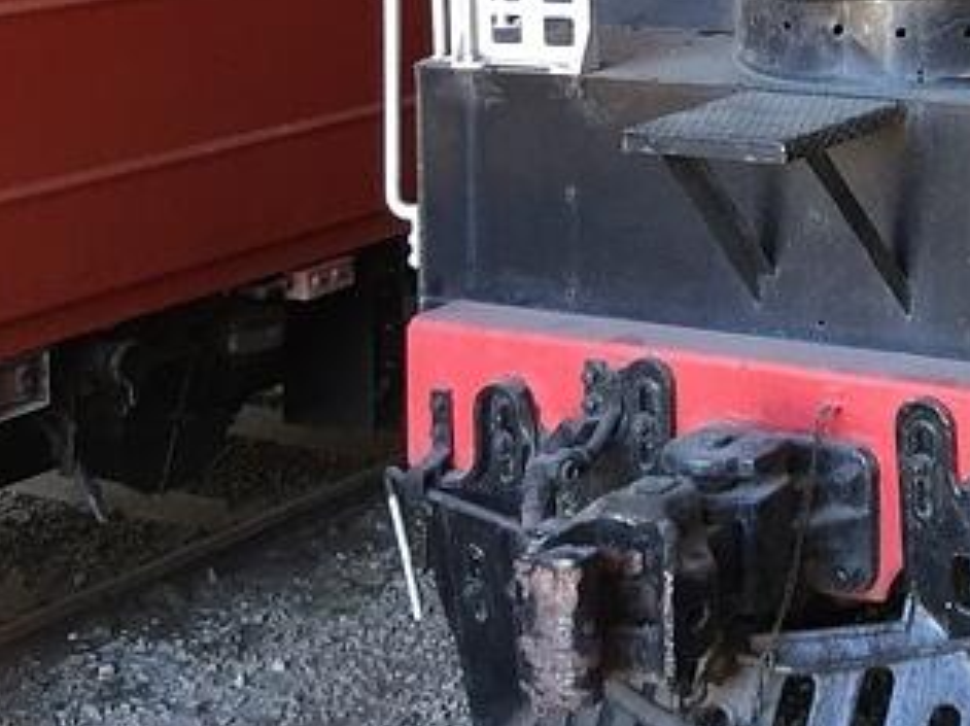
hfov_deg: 23.7
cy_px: -136
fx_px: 2072
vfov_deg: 18.8
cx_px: 1202
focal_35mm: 74
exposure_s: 1/30
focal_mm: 4.15
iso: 50
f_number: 2.2
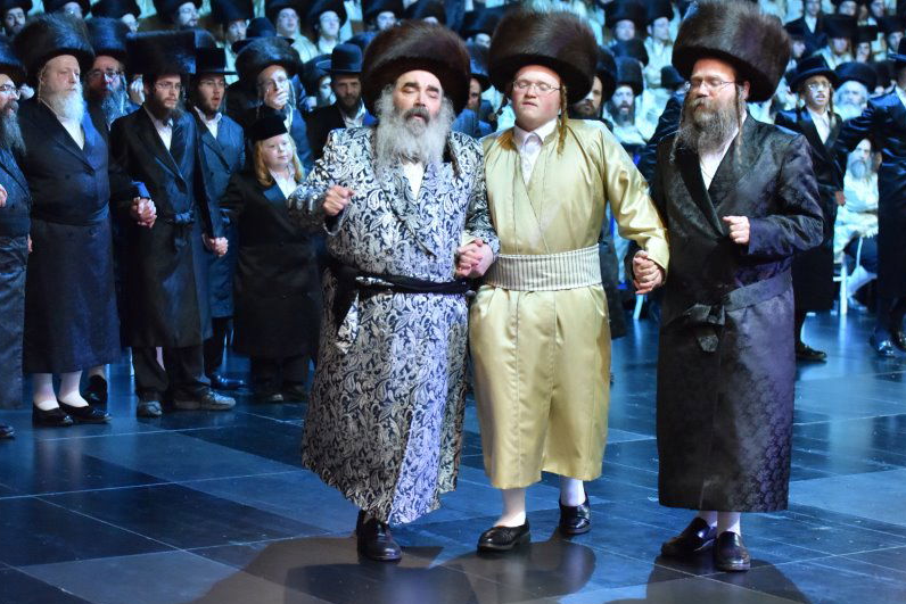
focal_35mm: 90
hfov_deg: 22.6
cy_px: 297
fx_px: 2265
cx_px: 466
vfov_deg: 15.2
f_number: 2.8
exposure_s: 1/160
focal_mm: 70
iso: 4000
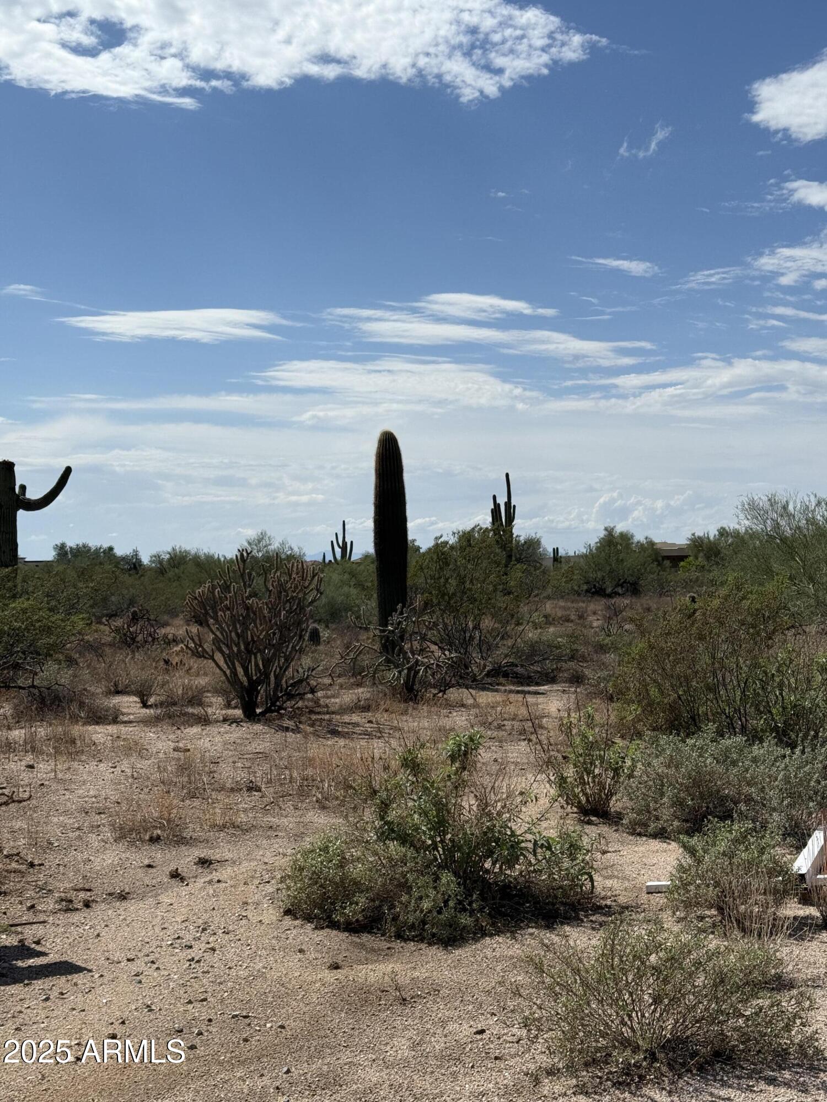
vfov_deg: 39.7
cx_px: 414
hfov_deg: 30.3
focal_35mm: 48
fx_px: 1529
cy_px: 551
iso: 64
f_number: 1.78
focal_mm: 6.76
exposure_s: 1/11364
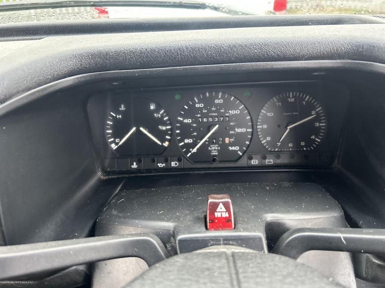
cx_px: 192
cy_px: 144
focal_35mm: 26
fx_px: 289
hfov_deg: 67.3
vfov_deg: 53.1
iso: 320
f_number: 1.5
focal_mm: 5.7
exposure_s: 1/60
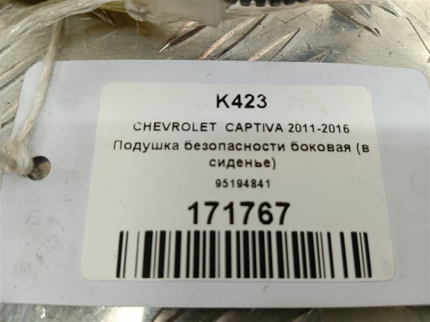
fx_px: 335
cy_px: 161
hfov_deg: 65.3
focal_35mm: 27
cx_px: 215
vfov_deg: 51.4
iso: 140
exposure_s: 1/50
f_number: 1.6
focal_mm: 4.11
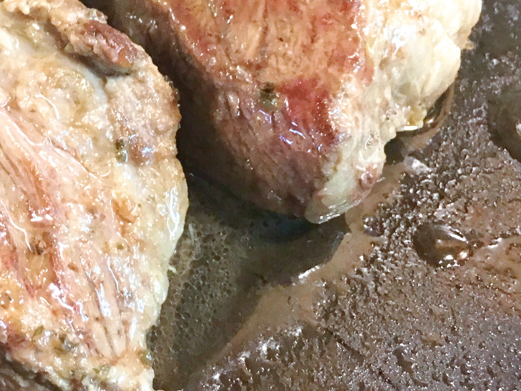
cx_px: 41
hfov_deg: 26.7
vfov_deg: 20.6
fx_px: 1053
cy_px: 47
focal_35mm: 70
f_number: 2.2
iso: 50
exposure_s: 1/4
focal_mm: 4.15
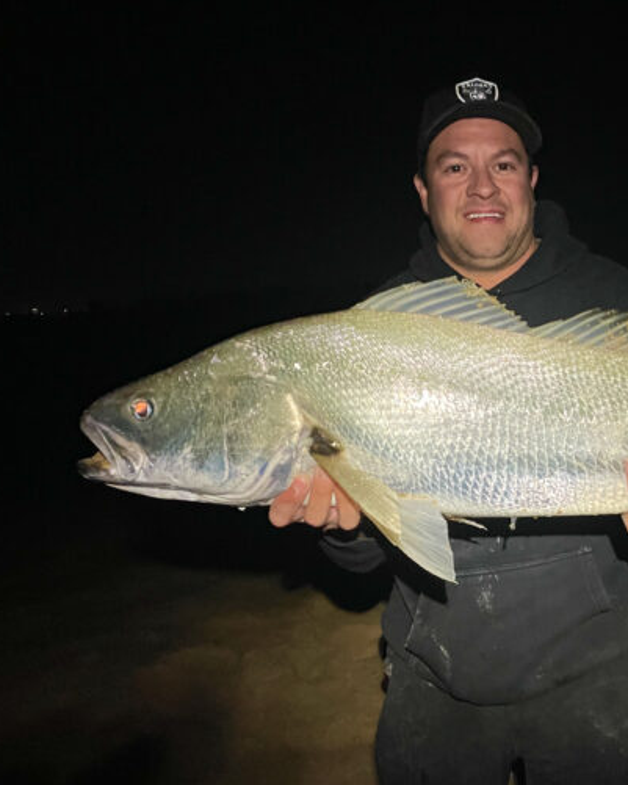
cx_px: 540
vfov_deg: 47.9
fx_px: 883
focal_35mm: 38
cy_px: 402
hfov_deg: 37.1
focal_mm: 4.2
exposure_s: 1/40
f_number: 1.6
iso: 640
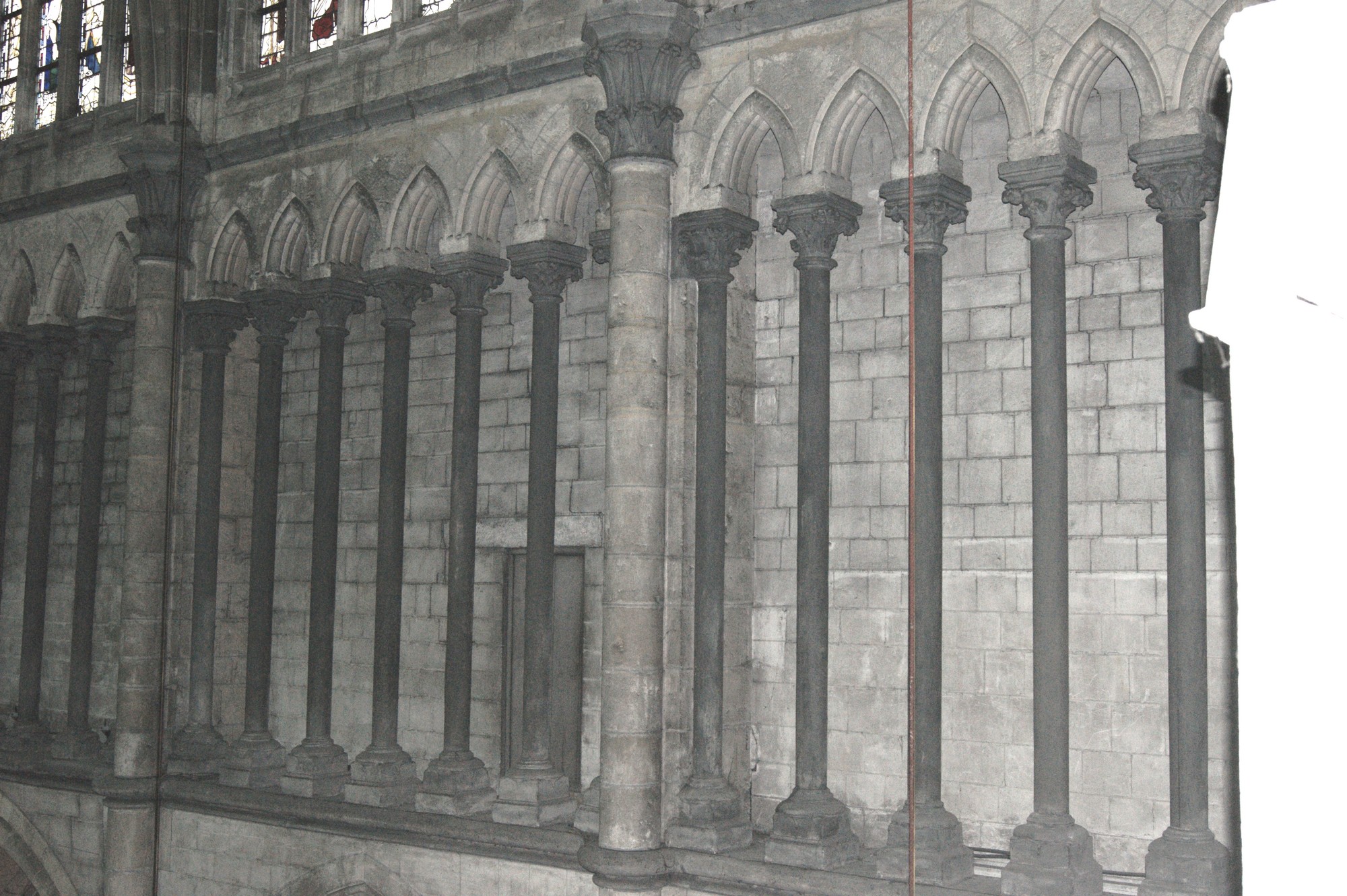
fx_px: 1458
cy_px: 448
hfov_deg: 49.6
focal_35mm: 39
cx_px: 674
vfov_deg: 34.2
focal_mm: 26
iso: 400
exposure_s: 1/60
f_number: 5.6
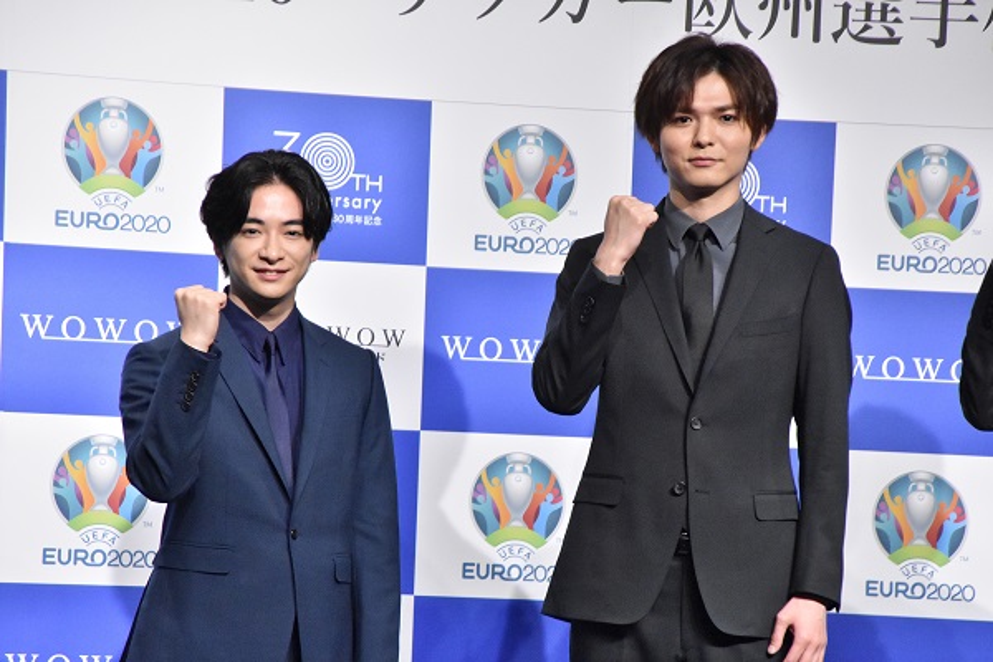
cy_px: 331
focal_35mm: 278
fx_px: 7654
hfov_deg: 7.4
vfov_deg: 5.0
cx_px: 496
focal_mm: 185
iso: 5000
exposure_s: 1/200
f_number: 7.1
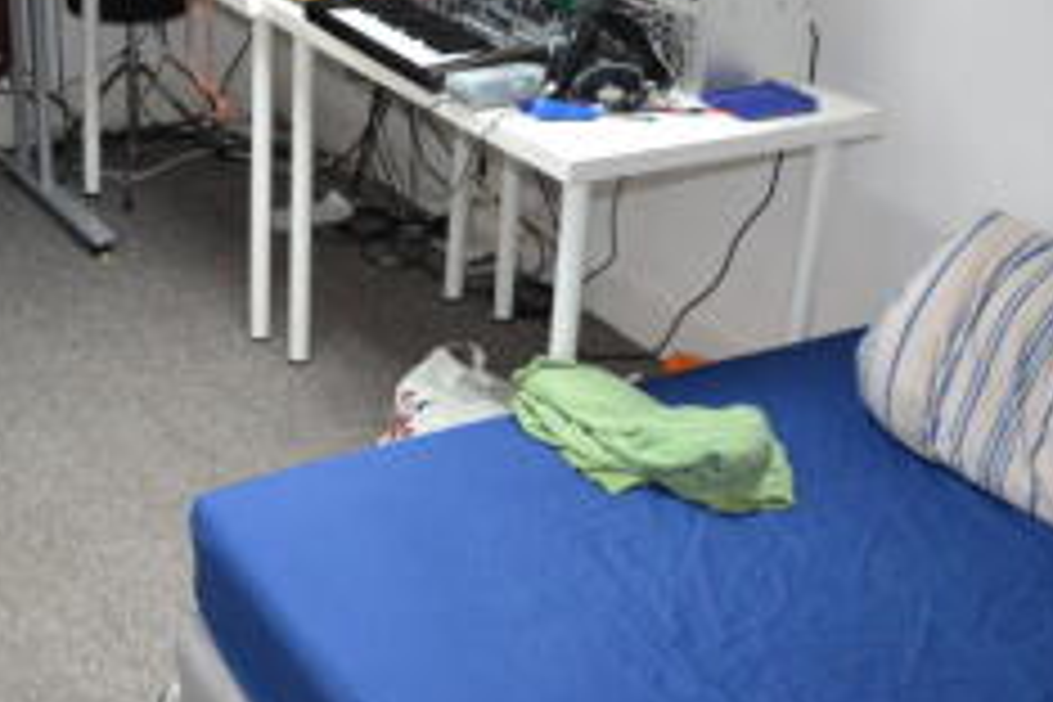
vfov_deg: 24.6
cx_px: 423
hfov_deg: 36.1
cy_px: 317
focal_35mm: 55
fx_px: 1609
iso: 800
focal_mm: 18
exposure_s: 1/60
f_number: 3.5
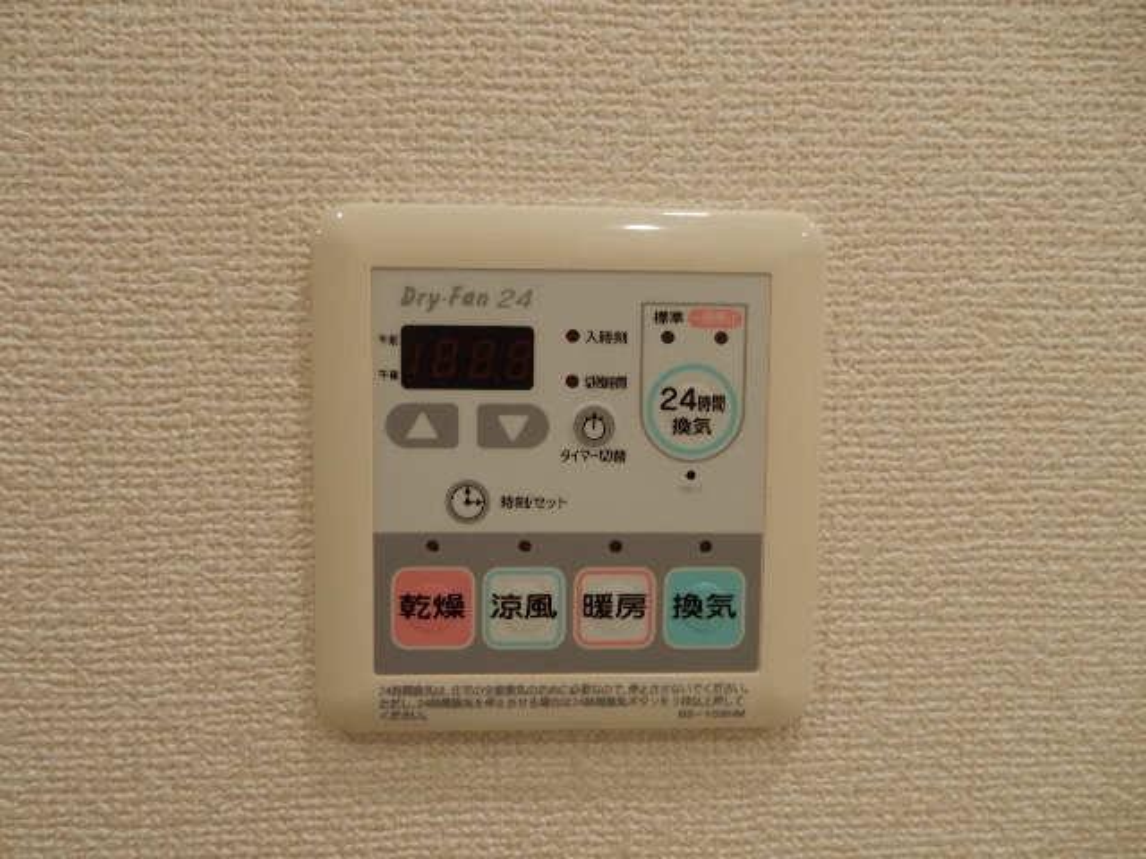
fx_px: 828
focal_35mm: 25
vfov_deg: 54.9
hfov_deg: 69.4
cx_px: 573
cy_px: 430
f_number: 3.7
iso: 125
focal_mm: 4.5
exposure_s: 1/30
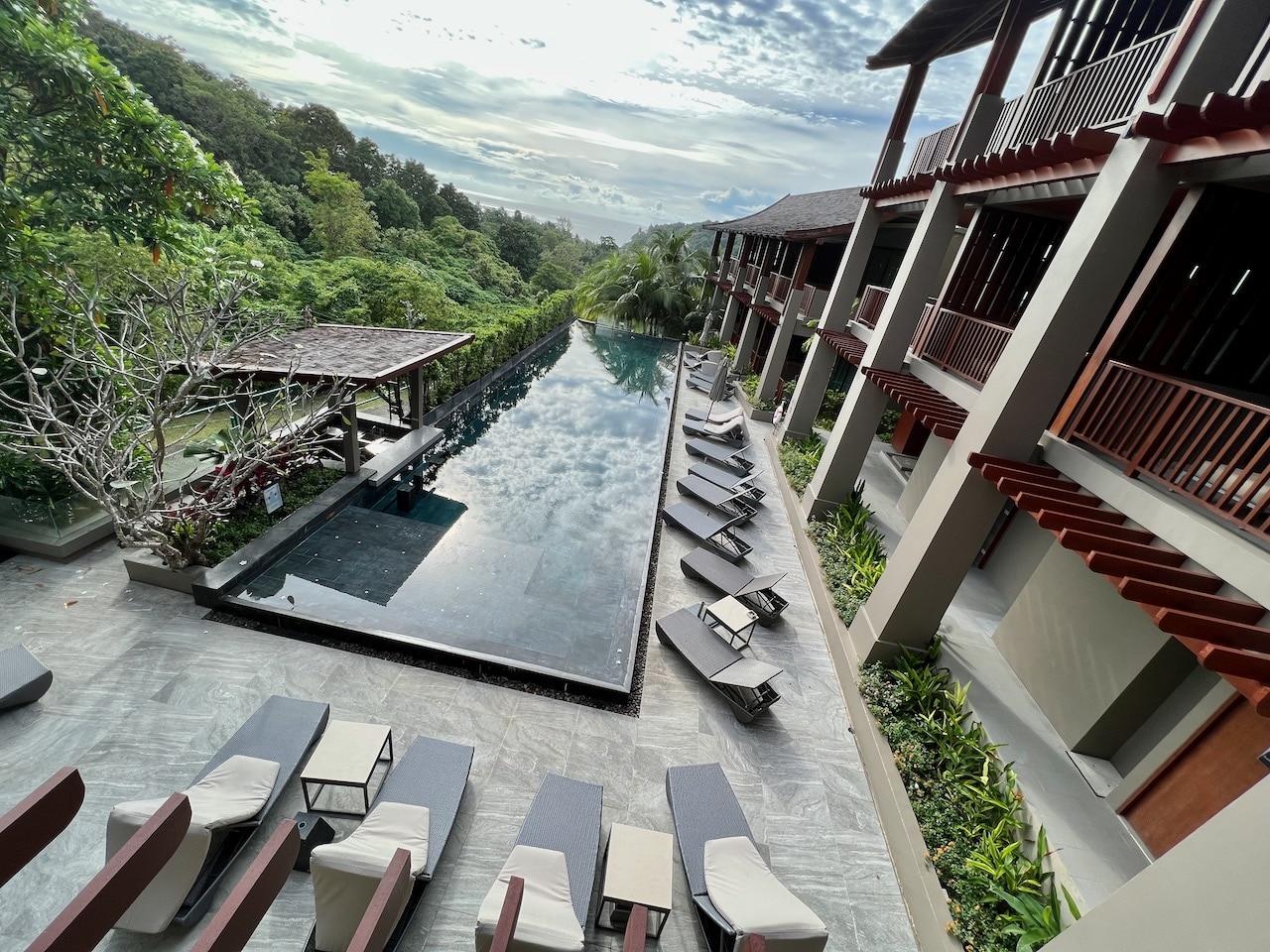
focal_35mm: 13
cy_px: 476
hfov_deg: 106.2
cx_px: 635
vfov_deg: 89.9
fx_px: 477
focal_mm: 1.57
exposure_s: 1/747
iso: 32
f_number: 1.8
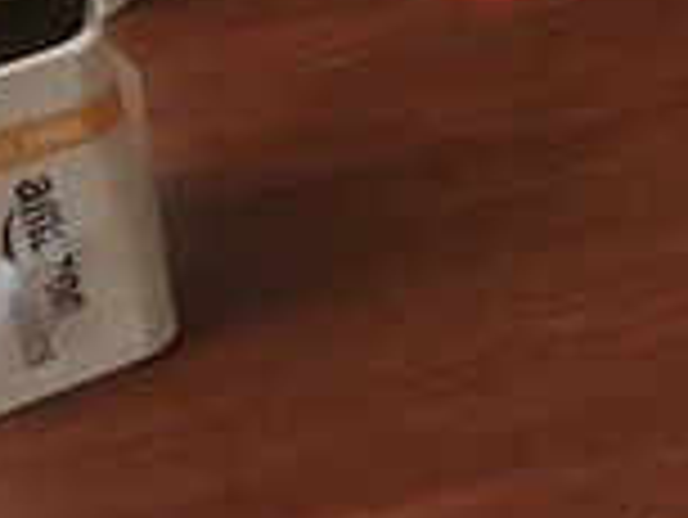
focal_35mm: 140
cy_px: -655
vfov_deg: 9.6
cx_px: 1547
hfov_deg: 11.9
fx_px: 2785
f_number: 1.8
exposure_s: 1/9
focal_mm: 3.99
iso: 100
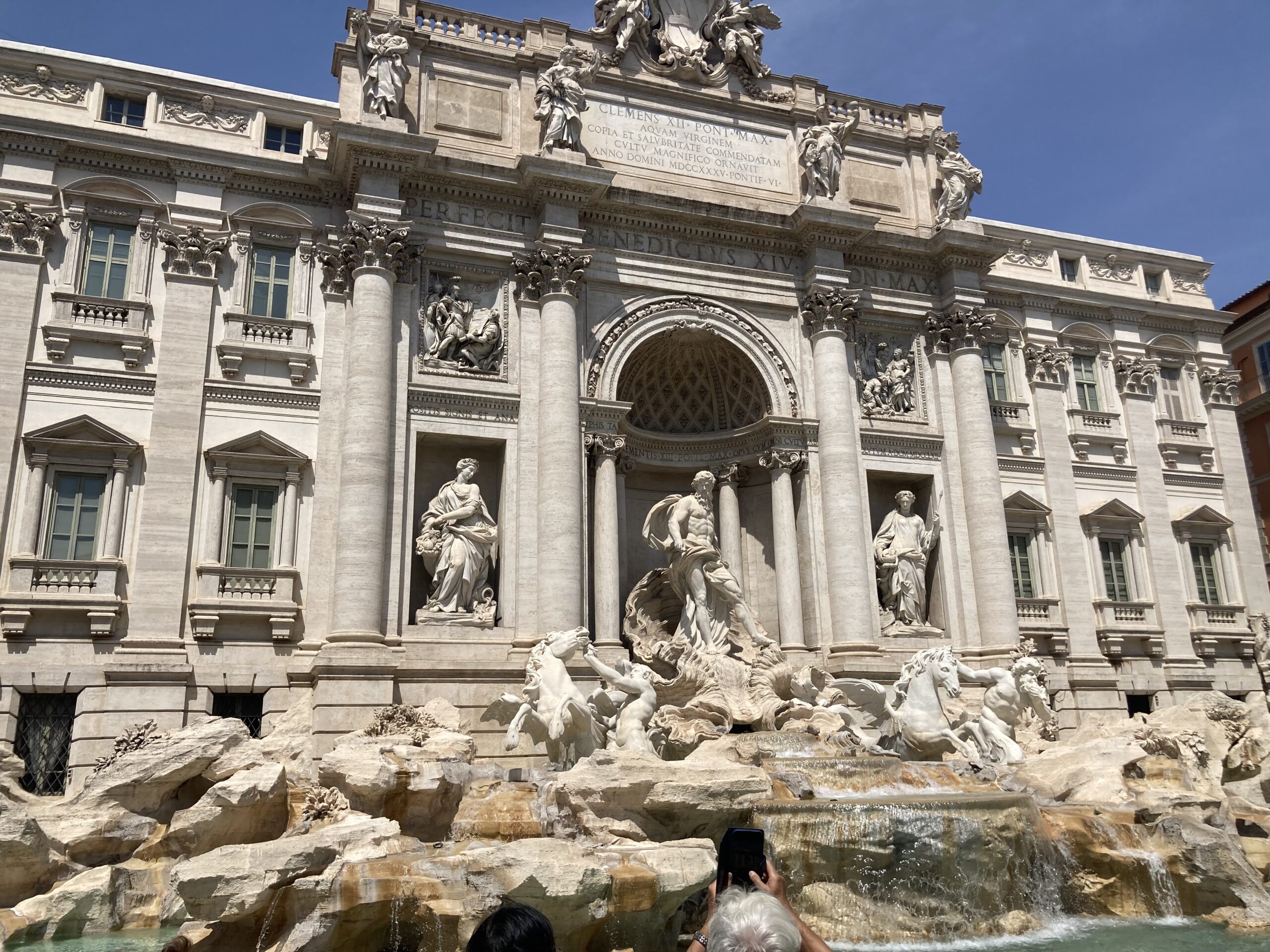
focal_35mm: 28
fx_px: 1027
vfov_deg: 49.7
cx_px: 635
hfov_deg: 63.4
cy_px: 476
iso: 25
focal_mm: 3.99
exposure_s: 1/4367
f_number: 1.8
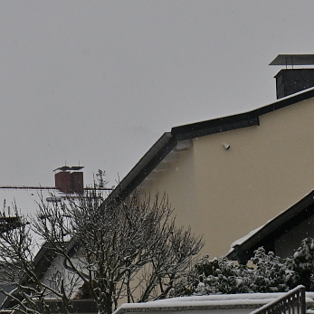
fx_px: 2637
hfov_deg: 6.7
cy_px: 445
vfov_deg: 6.7
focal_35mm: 257
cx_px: -118
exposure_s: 1/200
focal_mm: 70
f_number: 16
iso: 200
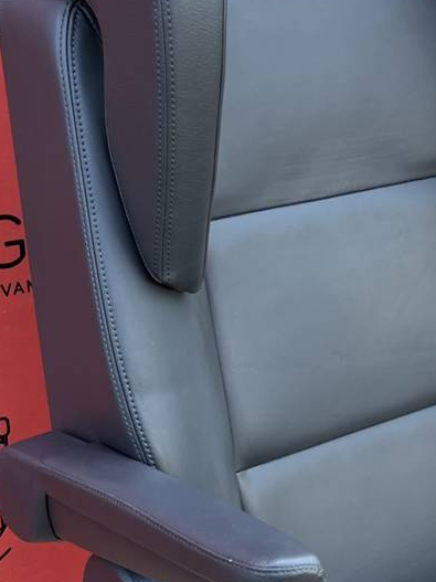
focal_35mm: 79
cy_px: 463
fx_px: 1327
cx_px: 417
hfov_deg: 18.3
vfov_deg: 24.3
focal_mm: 5.1
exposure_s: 1/122
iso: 32
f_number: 1.6
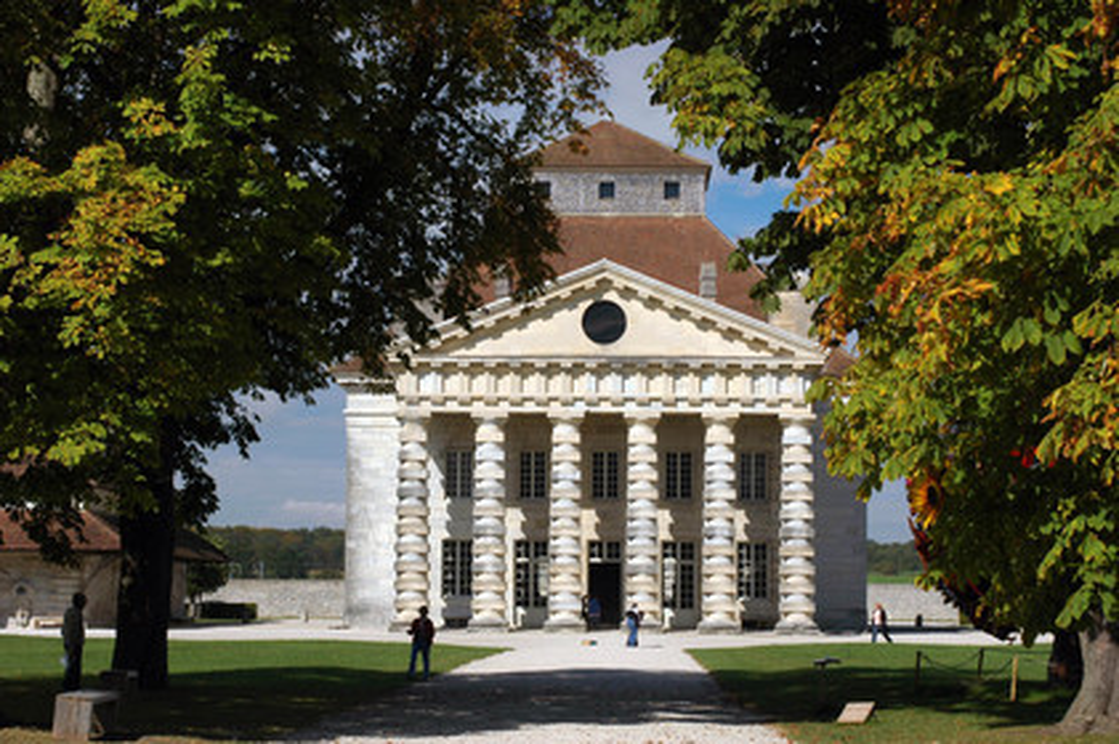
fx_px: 2562
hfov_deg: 24.6
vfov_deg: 16.5
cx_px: 560
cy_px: 372
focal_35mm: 82
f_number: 8
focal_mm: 55
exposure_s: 1/250
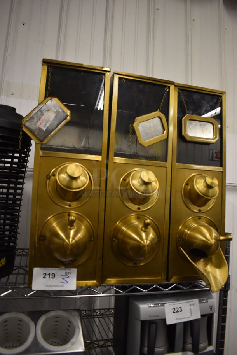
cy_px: 178
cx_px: 118
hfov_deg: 48.0
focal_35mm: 27
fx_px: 266
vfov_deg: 67.3
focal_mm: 18
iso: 800
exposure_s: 1/160
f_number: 3.5
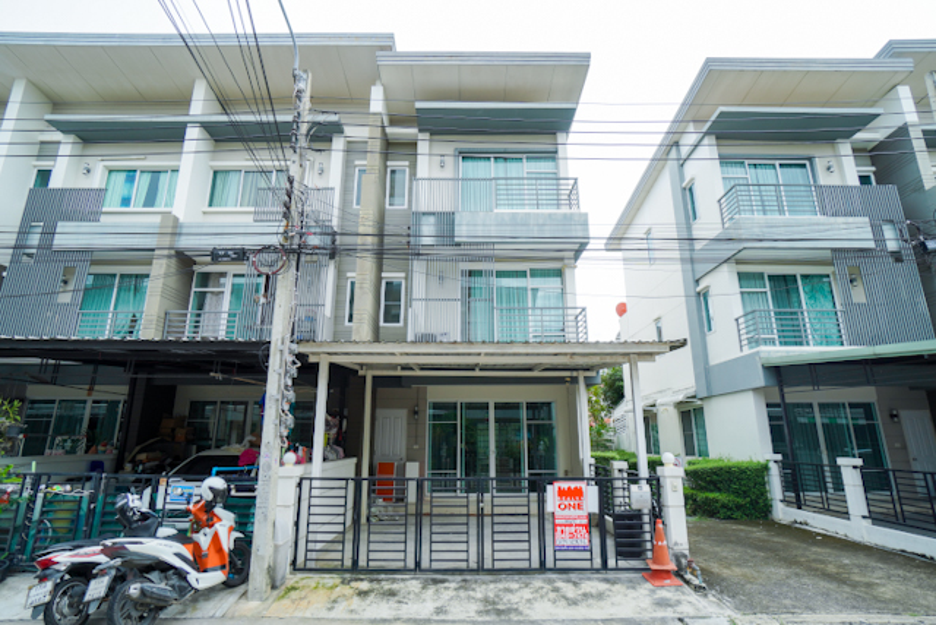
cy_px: 312
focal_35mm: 18
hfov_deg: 90.0
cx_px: 468
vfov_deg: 67.4
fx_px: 468
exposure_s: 1/125
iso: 100
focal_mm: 12
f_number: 4.5
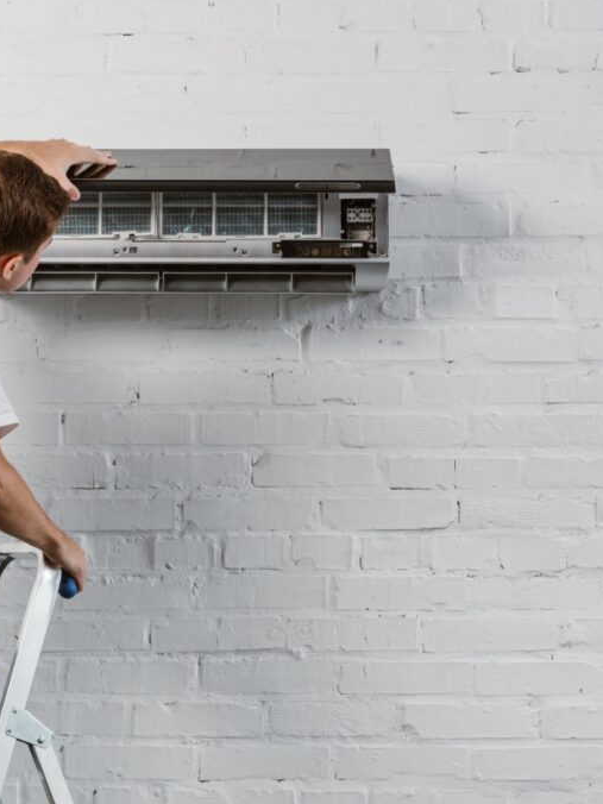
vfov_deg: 19.3
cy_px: 403
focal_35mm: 102
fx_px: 2369
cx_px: 83
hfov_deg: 14.4
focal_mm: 70
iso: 320
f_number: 9
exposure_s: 1/160
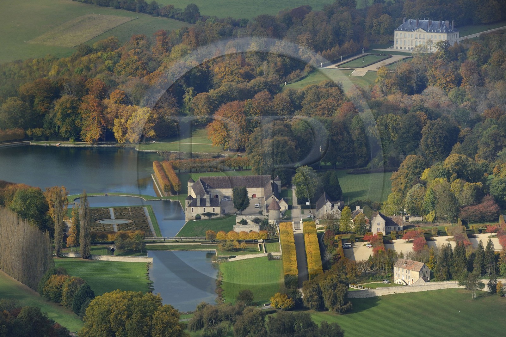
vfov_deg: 6.9
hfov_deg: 10.3
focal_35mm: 200
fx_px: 2810
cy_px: 168
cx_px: 253
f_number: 7.1
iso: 400
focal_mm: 200
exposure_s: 1/800
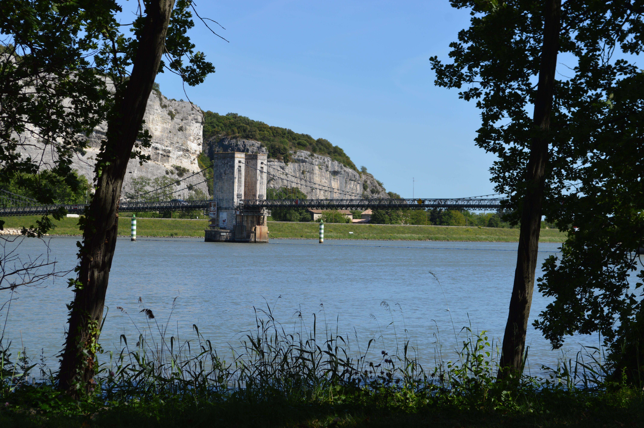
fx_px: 1475
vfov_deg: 16.5
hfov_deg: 24.6
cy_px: 214
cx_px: 322
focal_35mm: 82
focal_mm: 55
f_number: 8
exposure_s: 1/250
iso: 100
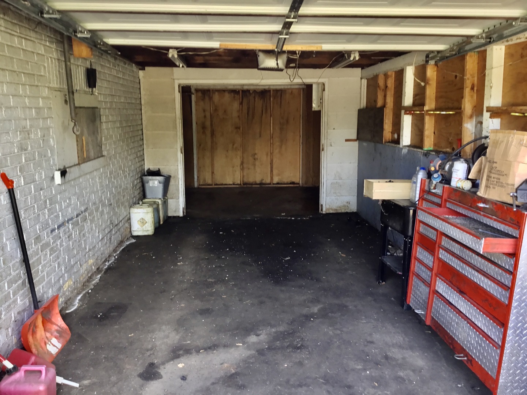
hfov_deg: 58.4
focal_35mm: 31
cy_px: 198
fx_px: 472
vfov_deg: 45.4
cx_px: 264
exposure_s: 1/30
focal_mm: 3.3
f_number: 2.4
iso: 32
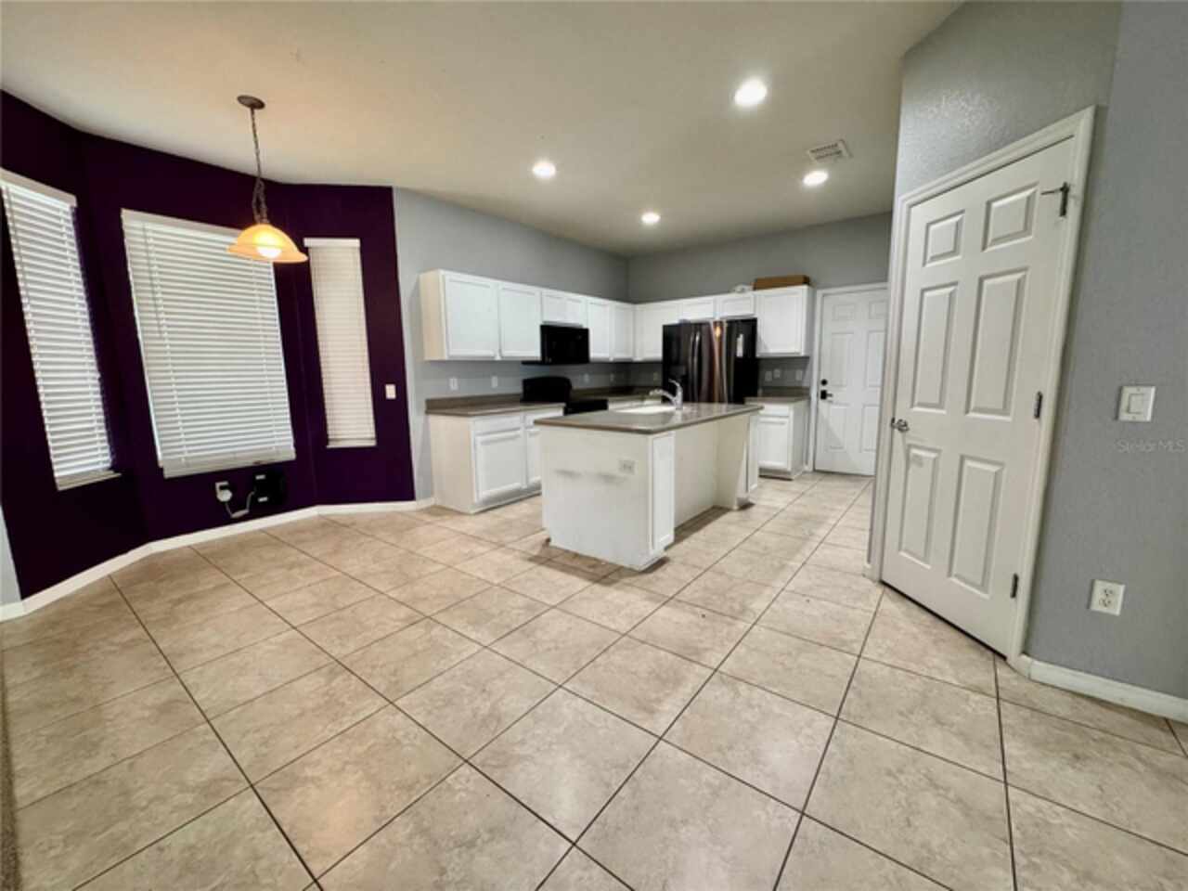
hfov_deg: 102.1
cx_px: 594
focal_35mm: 14
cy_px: 446
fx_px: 480
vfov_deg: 85.7
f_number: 2.2
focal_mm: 2.22
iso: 320
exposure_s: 1/60
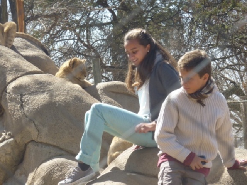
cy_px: 92
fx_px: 1498
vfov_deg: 7.1
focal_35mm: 210
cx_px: 124
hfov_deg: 9.4
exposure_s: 1/200
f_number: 4.6
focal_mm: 34.4
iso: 80
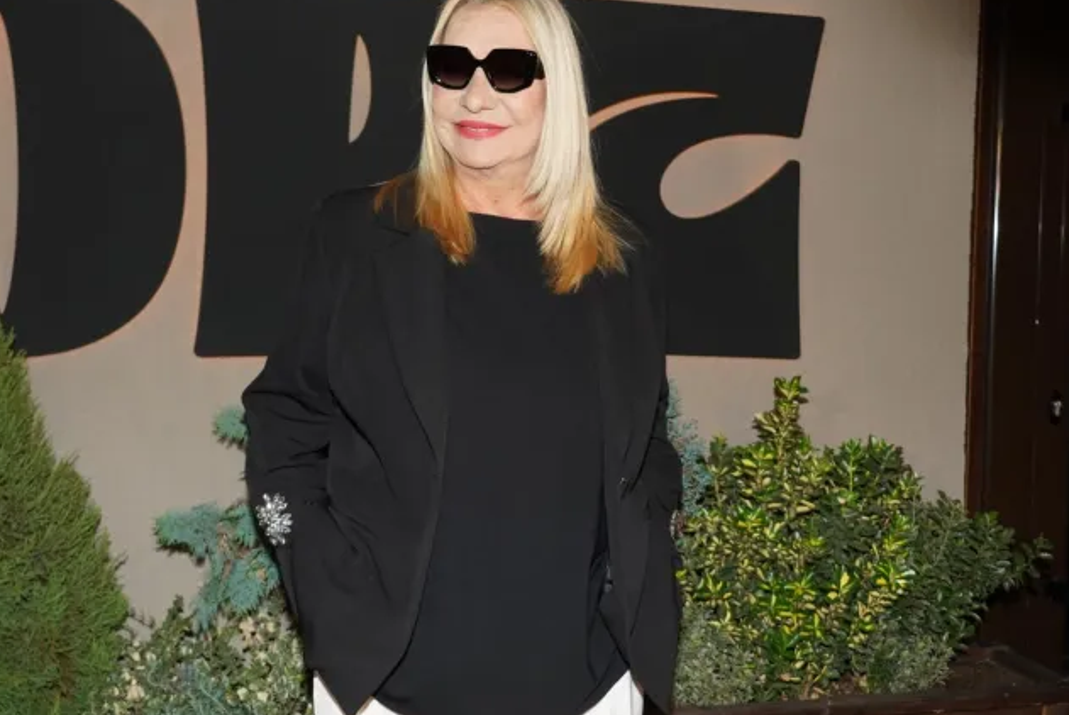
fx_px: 1397
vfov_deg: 28.7
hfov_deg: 41.9
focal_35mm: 47
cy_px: 298
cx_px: 495
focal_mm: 39
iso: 1250
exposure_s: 1/250
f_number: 4
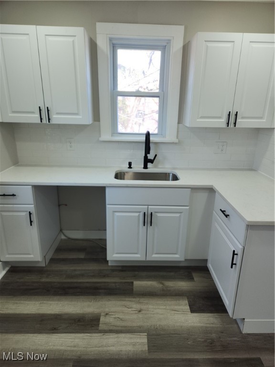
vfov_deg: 73.9
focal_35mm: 23
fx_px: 244
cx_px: 138
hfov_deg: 58.9
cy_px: 184
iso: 25
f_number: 1.8
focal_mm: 5.4
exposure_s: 1/60
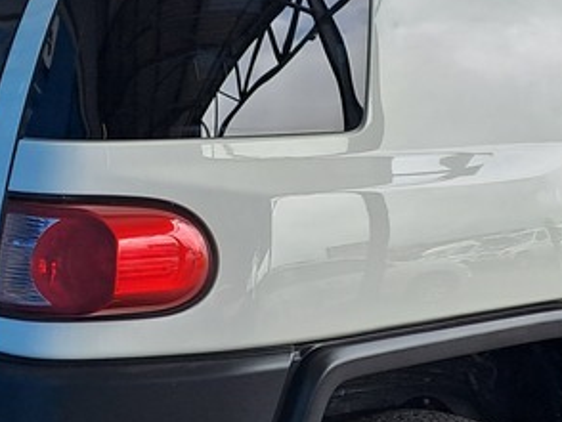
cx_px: 377
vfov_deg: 17.0
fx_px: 1414
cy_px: 246
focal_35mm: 87
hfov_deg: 22.4
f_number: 1.8
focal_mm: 4.65
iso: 32
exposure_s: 1/792
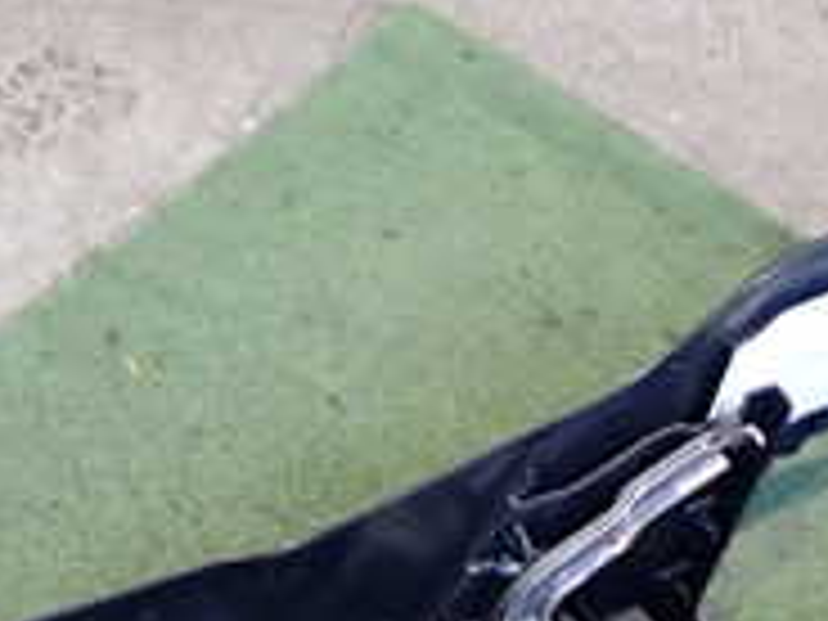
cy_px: 932
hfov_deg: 19.9
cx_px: 256
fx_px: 2344
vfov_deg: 14.1
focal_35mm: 98
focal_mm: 5.4
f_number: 2.3
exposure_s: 1/30
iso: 640
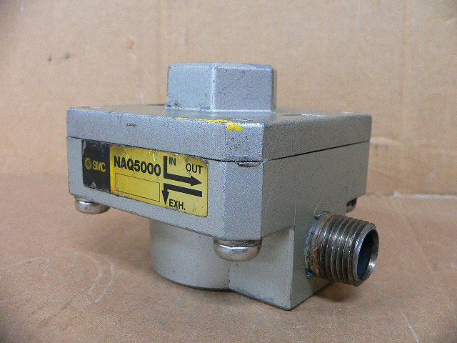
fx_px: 462
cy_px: 172
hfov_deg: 52.6
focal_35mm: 35
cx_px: 228
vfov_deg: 40.7
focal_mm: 4.6
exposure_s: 1/13
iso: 200
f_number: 2.8
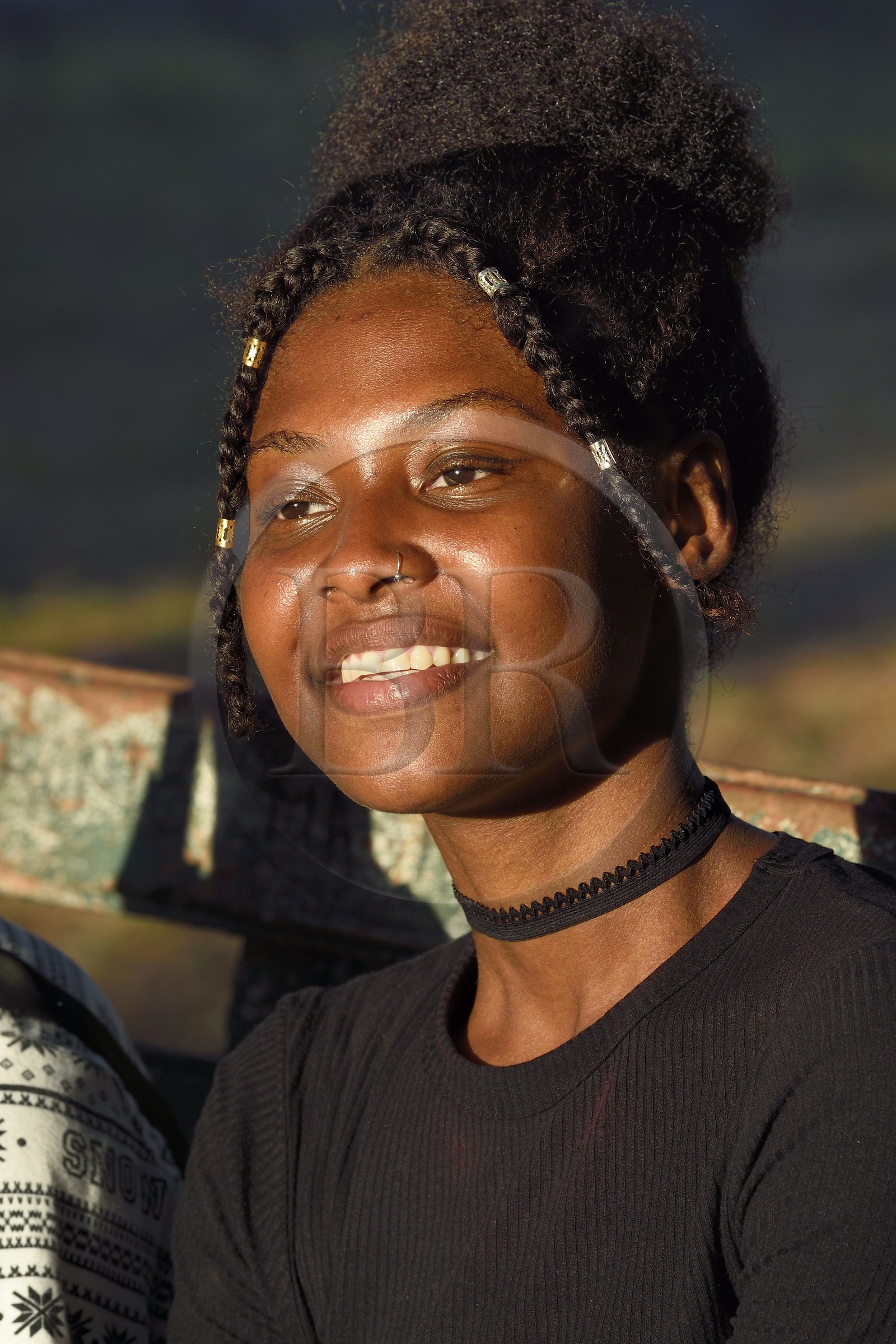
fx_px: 7466
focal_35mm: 200
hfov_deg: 6.9
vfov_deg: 10.3
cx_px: 448
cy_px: 672
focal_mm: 200
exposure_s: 1/250
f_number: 9
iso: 400
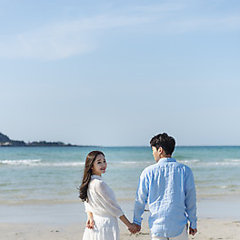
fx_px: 706
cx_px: 120
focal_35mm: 90
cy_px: 162
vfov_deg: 19.2
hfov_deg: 19.3
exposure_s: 1/3200
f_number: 2.8
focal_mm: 70
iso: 100
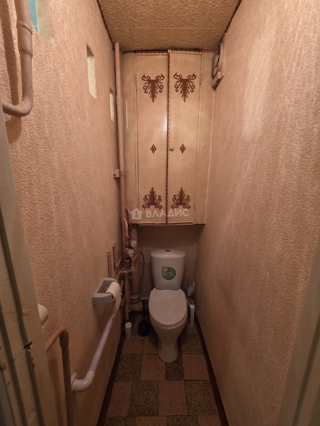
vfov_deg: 106.2
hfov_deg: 89.9
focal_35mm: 13
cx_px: 160
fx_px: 160
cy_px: 213
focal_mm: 2.2
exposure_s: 1/50
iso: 200
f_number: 1.9
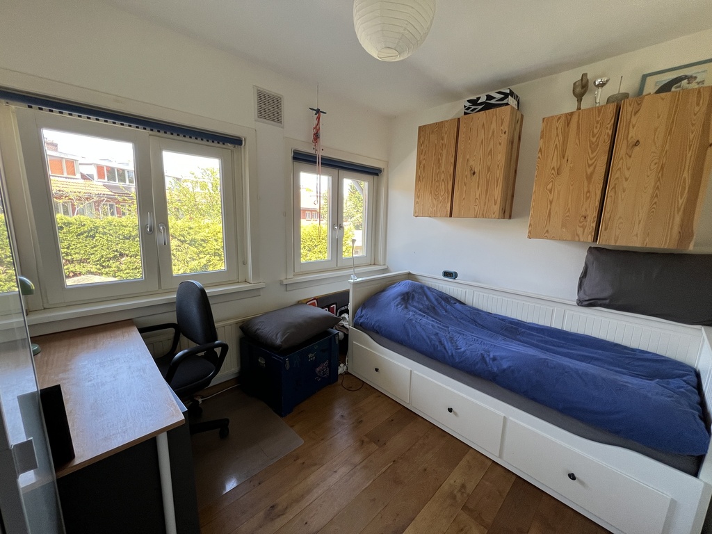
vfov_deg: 89.9
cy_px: 267
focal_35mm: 13
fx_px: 267
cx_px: 356
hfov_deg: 106.2
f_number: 1.8
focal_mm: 1.57
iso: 100
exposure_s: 1/99
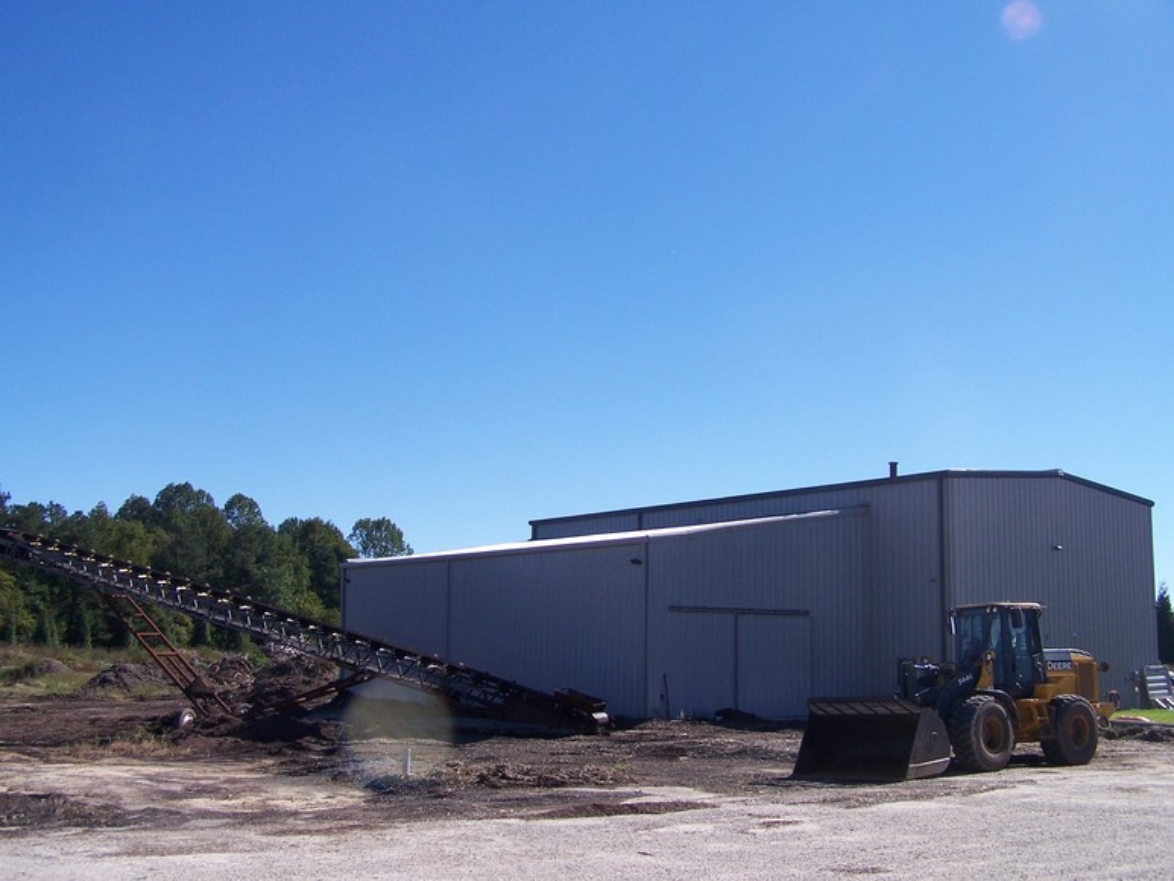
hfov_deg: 49.0
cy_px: 440
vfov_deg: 37.7
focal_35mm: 38
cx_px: 587
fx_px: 1289
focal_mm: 6.3
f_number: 4
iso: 80
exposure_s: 1/1000
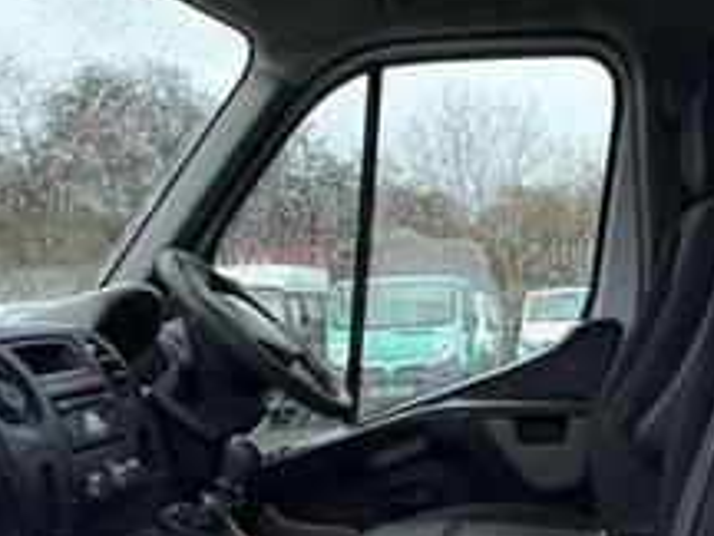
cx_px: 628
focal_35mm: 58
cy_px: 609
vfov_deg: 23.5
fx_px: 1196
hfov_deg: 31.8
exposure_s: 1/60
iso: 640
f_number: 2.2
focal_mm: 2.22
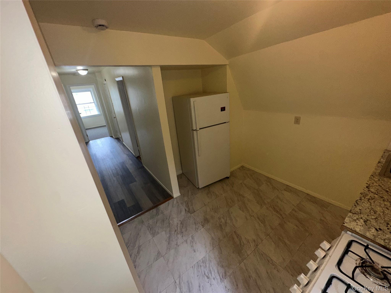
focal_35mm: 14
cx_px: 196
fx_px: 158
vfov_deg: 85.7
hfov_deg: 102.1
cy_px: 146
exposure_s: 1/87
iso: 80
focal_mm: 2.22
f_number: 2.2
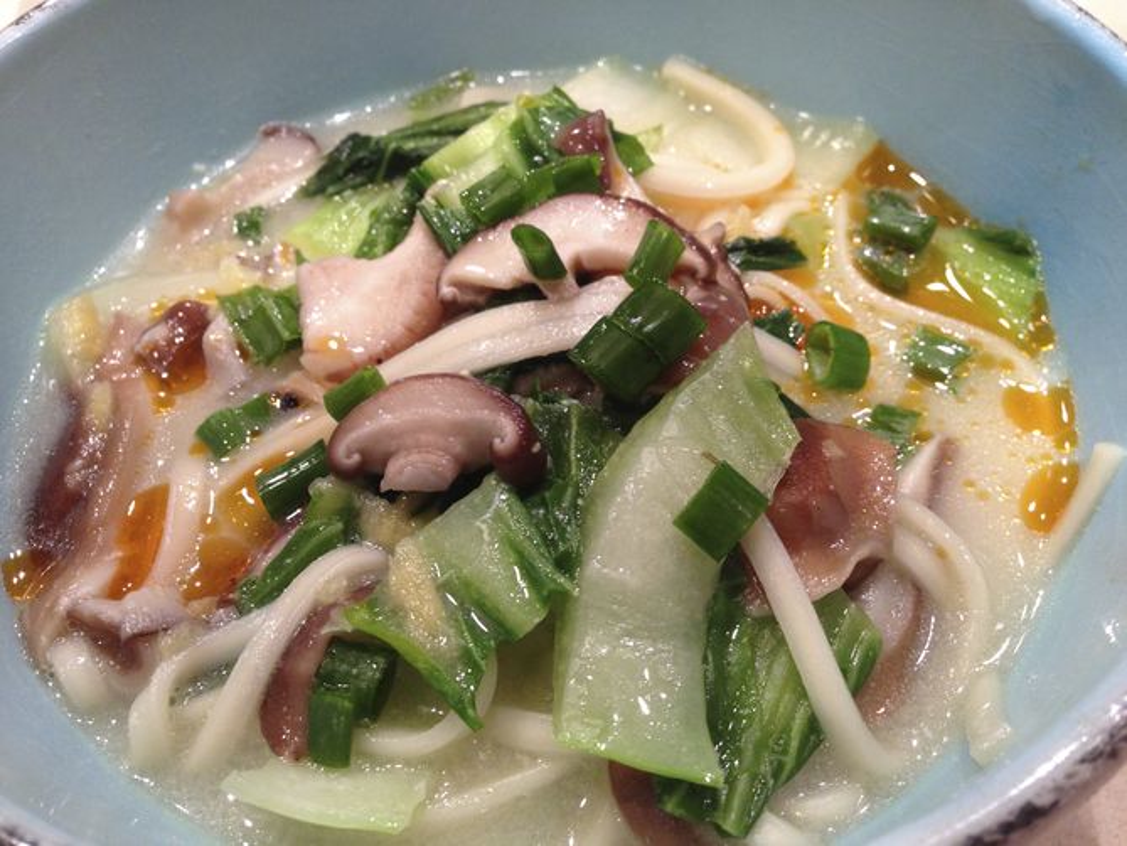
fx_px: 1075
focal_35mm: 33
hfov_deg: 55.3
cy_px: 423
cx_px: 564
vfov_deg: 43.0
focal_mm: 4.13
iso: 125
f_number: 2.4
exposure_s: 1/20
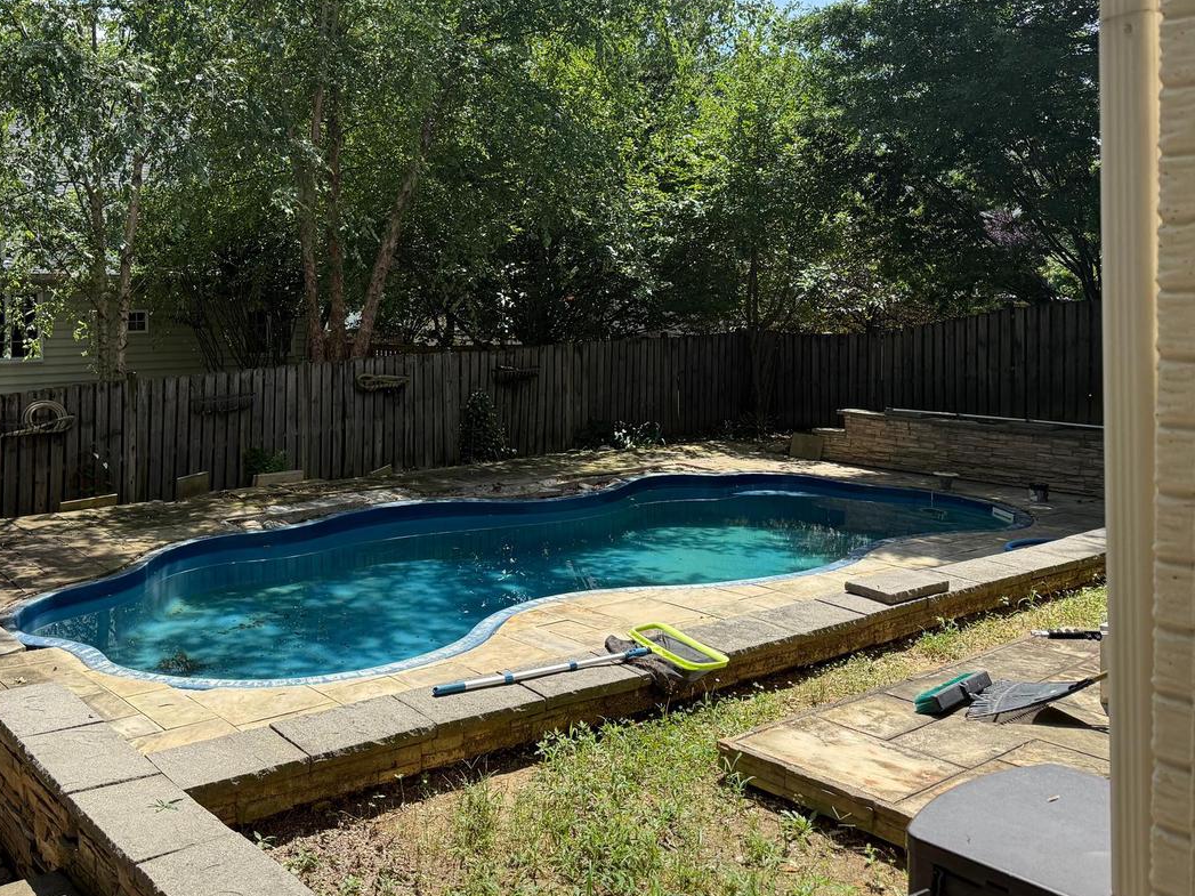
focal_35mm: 33
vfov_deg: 42.5
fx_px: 1139
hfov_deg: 54.2
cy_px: 315
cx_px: 391
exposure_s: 1/2611
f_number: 1.78
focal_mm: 6.76
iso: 100
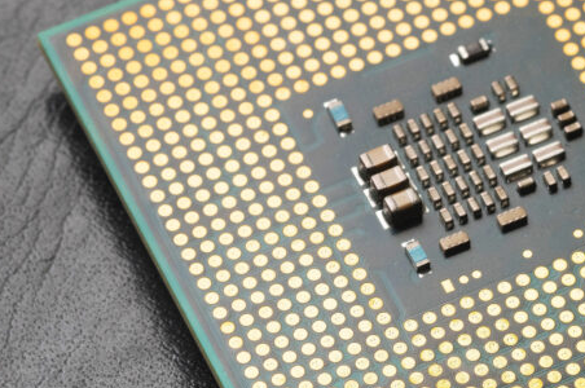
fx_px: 3862
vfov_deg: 5.8
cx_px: 624
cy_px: 180
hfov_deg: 8.6
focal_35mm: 238
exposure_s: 1/125
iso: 400
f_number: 22
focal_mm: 105
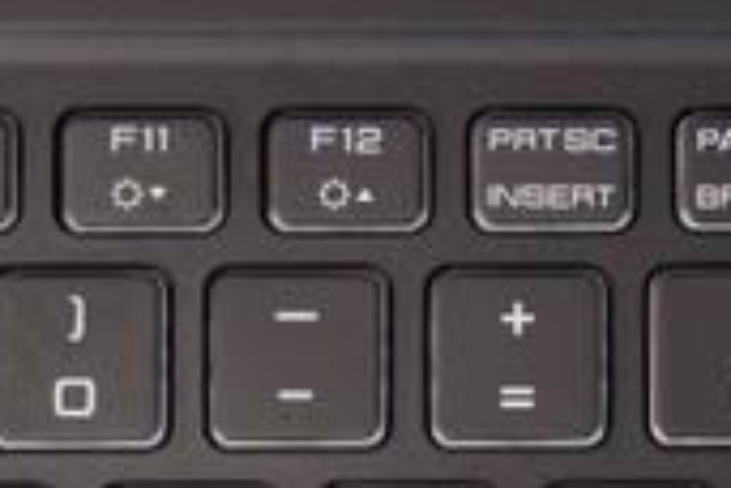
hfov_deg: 11.7
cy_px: 629
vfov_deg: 7.8
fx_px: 3528
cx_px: 791
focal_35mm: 174
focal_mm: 33
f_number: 2.8
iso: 100
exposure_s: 1/80
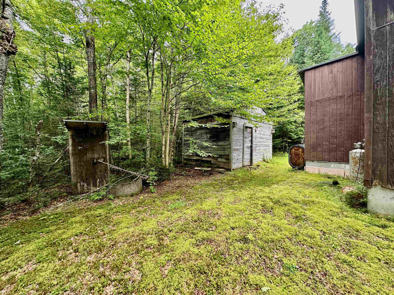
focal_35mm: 14
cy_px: 148
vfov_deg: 85.7
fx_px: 159
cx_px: 197
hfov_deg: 102.1
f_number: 2.2
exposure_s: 1/99
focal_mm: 2.22
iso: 64
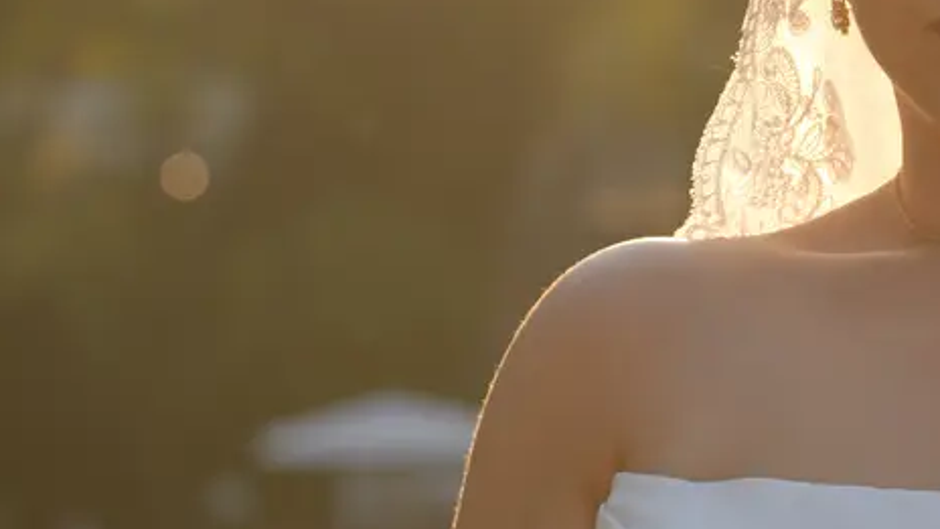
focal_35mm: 353
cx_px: 946
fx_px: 8807
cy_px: 217
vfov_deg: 3.4
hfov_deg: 6.1
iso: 100
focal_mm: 87
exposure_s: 1/320
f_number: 4.5
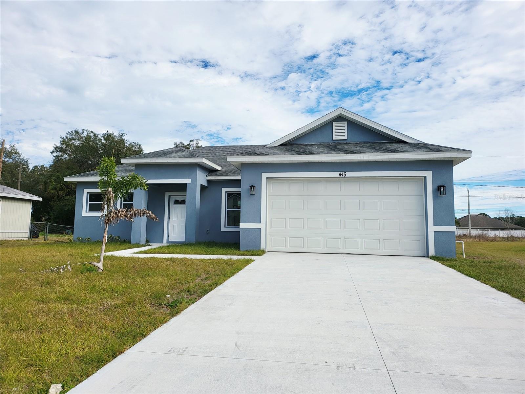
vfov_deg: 56.8
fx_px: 364
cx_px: 262
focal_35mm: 24
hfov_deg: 71.6
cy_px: 197
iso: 40
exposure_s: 1/3354
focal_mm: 5
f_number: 1.8
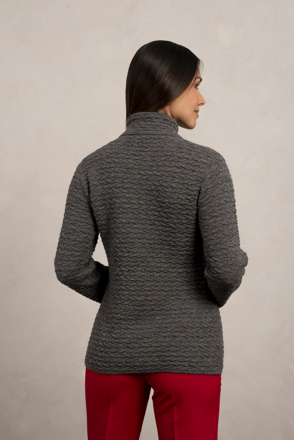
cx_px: 147
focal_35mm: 50
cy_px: 220
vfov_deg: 39.6
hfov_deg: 27.0
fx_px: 612
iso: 100
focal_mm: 50
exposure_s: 1/160
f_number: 11
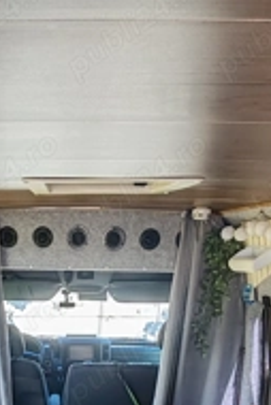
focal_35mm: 35
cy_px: 386
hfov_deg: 36.8
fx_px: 394
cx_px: 62
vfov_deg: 47.2
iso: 64
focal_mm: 1.96
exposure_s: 1/100
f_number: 2.2
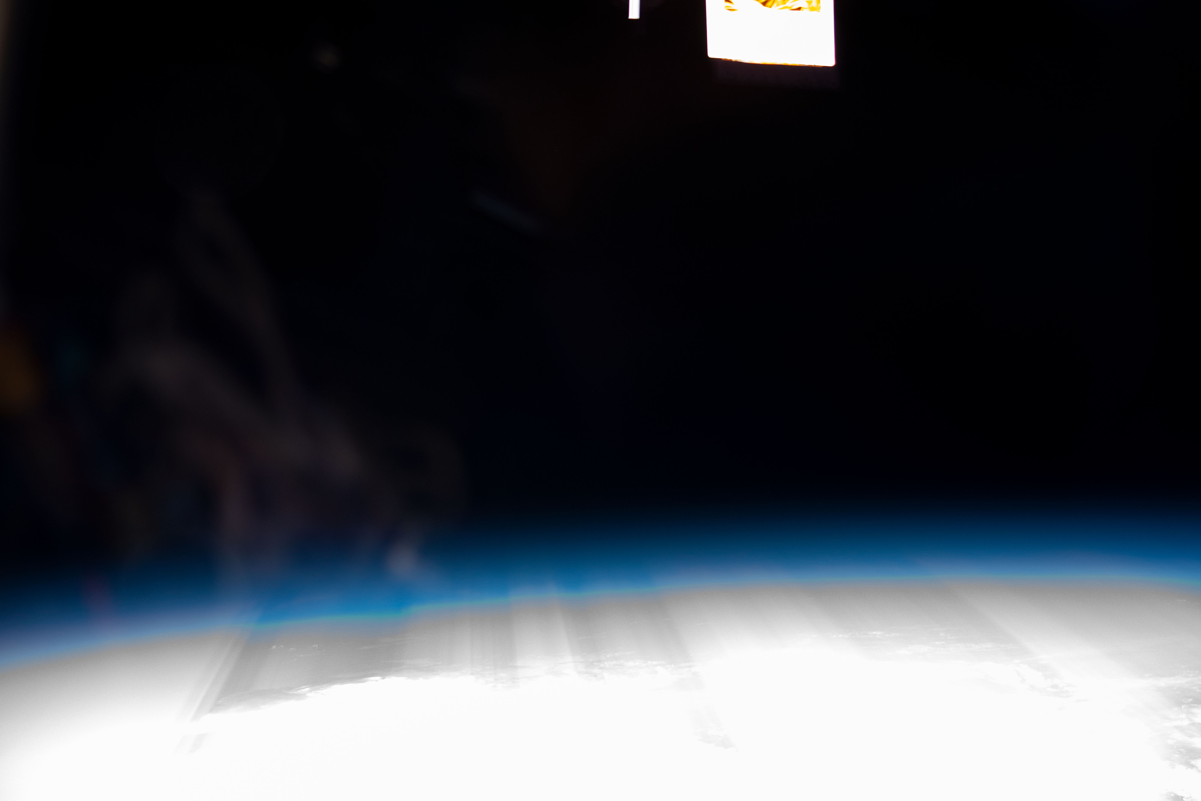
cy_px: 400
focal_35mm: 80
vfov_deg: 17.1
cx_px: 600
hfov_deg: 25.4
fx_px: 2669
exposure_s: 1/80
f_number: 4.5
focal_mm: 80
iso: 1400
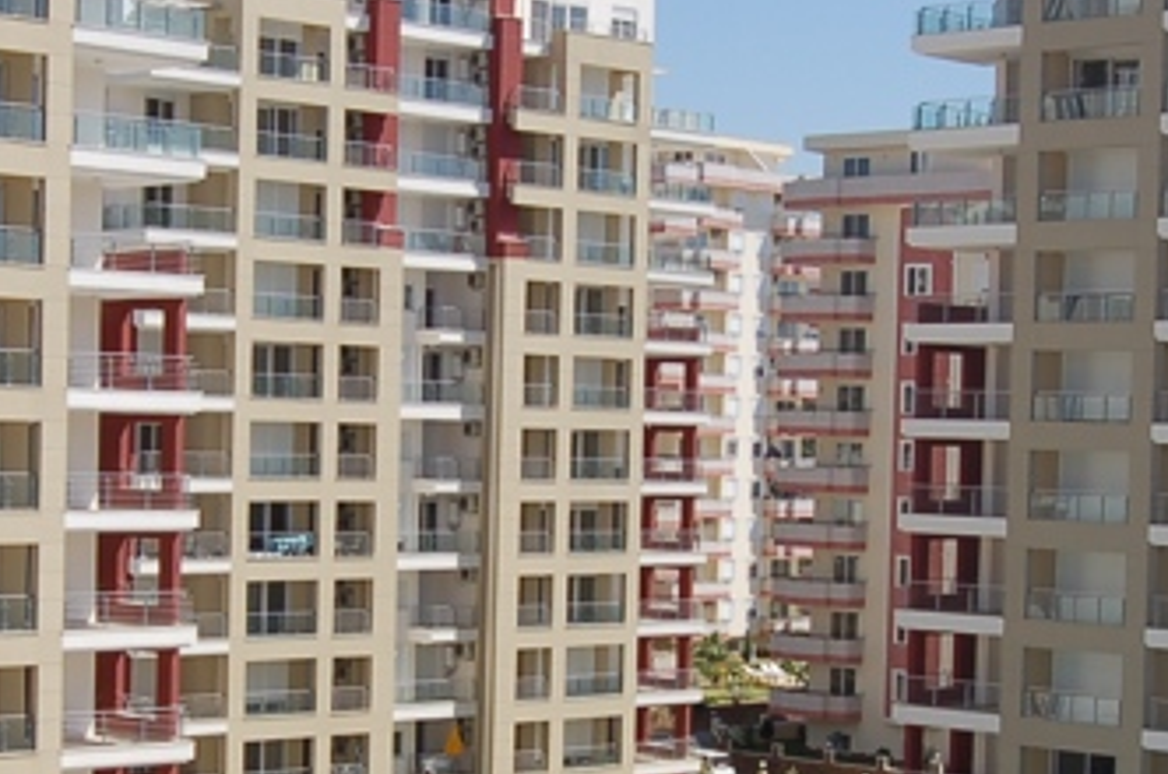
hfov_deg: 22.6
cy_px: 542
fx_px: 2914
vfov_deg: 15.1
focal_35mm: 90
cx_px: 434
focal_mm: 22
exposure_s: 1/320
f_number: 10
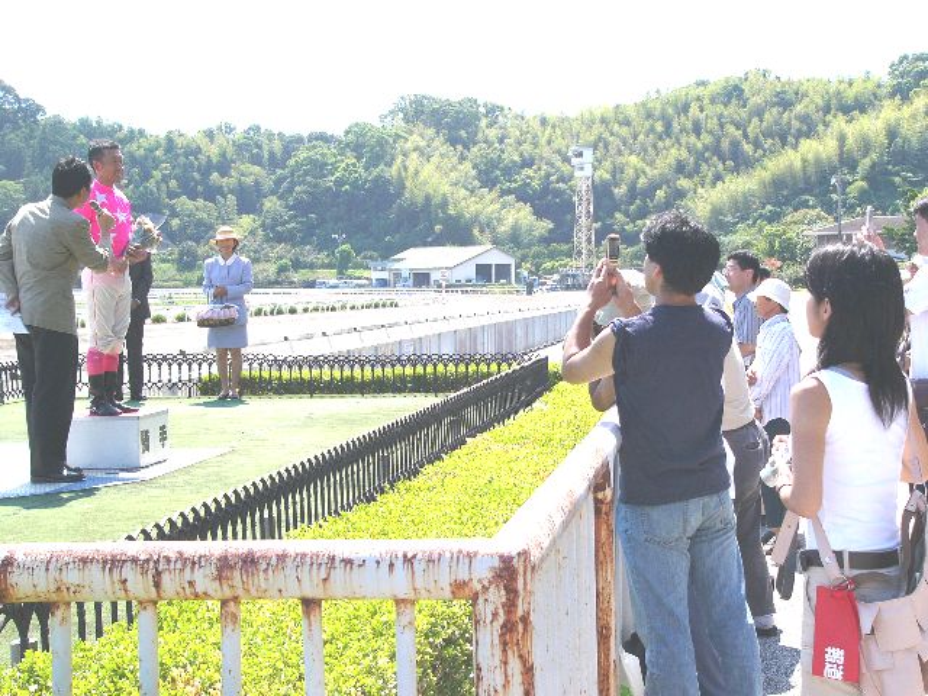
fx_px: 1555
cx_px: 464
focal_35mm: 58
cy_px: 348
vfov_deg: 25.2
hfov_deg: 33.2
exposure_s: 1/500
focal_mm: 9.6
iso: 50
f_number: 7.3
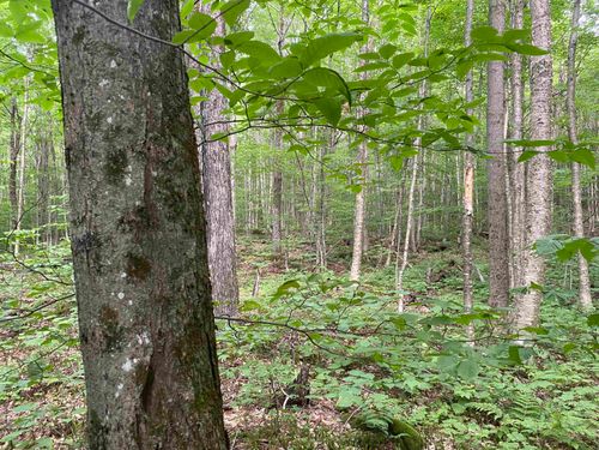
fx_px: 450
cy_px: 225
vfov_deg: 53.1
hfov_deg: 67.3
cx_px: 300
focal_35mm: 26
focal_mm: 4.25
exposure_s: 1/60
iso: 160
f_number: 1.8
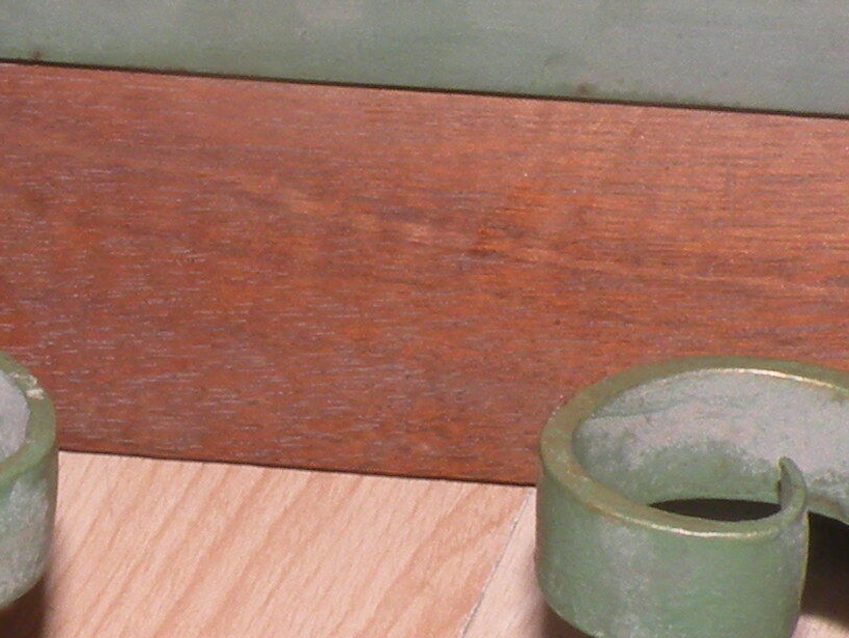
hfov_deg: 10.6
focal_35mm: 187
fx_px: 4588
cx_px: 266
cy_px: 165
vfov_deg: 7.9
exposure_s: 1/60
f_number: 8
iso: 64
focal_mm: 7.4
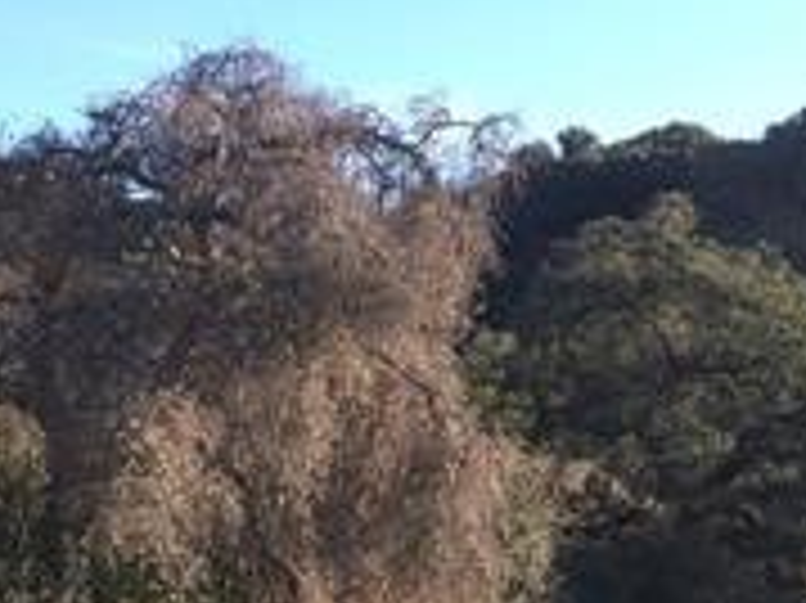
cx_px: 554
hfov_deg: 26.5
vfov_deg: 19.4
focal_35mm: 73
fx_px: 1699
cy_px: 650
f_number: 2.2
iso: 32
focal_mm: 4.15
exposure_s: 1/519
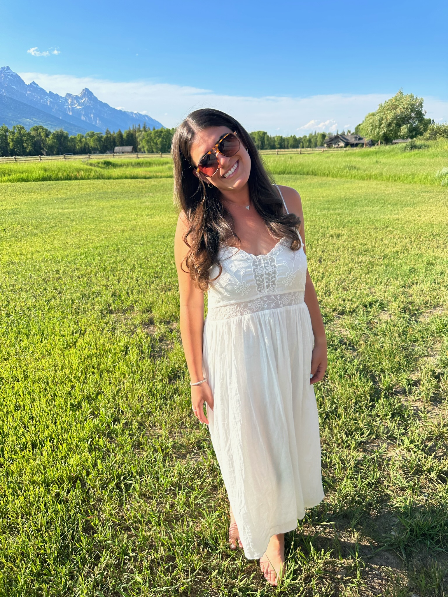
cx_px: 224
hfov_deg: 56.8
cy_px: 298
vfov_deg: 71.6
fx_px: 414
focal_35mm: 24
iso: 80
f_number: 1.78
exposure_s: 1/2882
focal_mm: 6.86
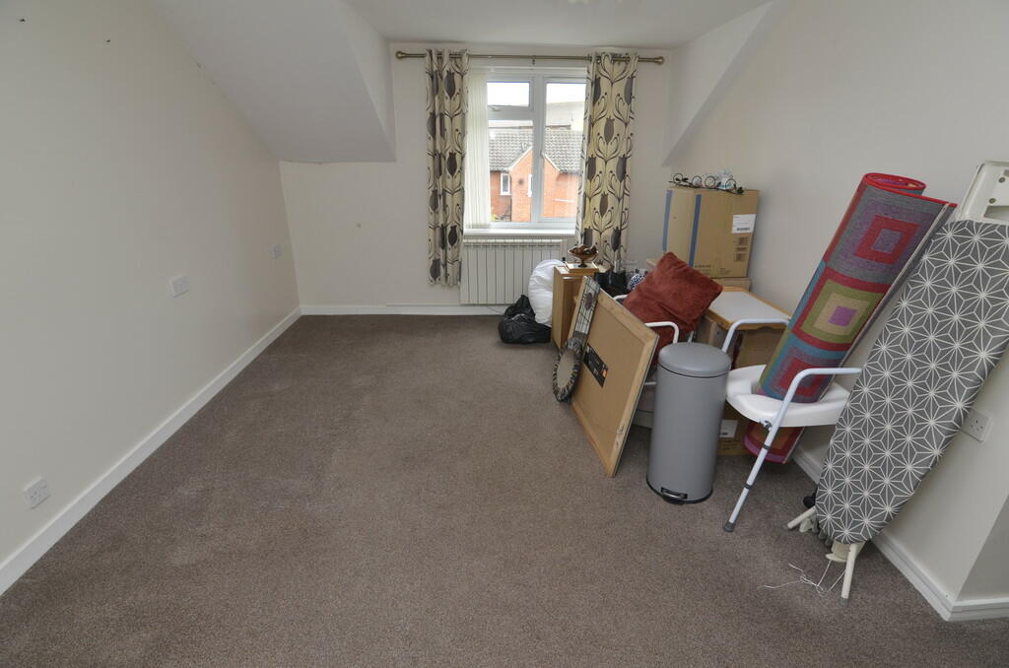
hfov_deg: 95.1
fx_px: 461
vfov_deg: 71.8
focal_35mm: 16
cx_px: 504
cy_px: 334
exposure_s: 1/125
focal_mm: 11
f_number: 5.6
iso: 200
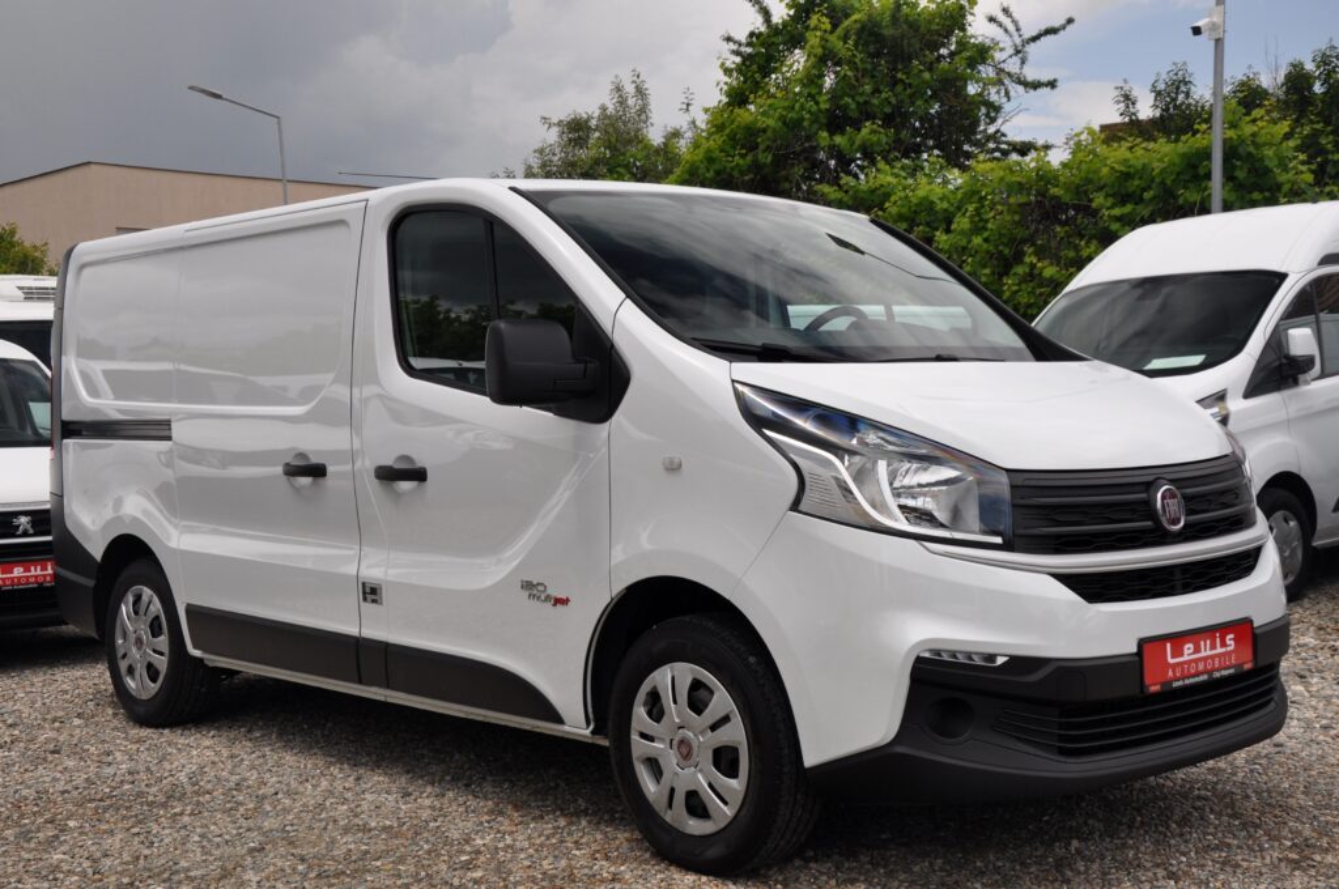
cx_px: 670
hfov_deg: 43.7
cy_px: 444
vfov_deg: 29.8
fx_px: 1672
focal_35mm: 45
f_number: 9
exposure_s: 1/320
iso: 500
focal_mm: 30
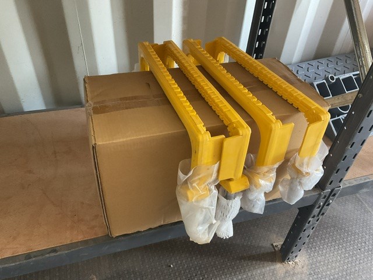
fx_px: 312
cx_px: 186
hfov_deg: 61.7
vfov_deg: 48.2
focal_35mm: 29
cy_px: 140
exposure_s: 1/50
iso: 200
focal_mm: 3
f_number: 1.8
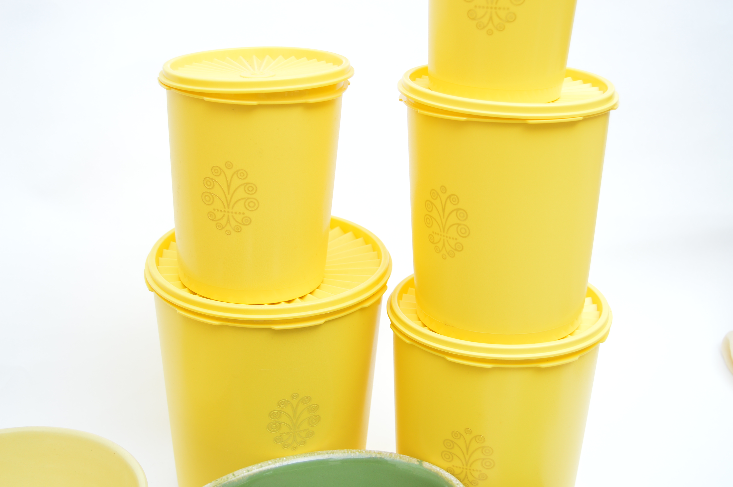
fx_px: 915
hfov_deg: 43.6
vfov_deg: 29.8
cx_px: 366
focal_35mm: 45
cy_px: 244
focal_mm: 30
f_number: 4.2
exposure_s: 1/100
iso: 100
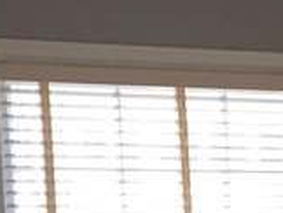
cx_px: 426
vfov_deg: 7.4
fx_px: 1498
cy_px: 587
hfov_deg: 10.4
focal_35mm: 183
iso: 40
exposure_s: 1/30
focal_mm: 4.15
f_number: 2.2
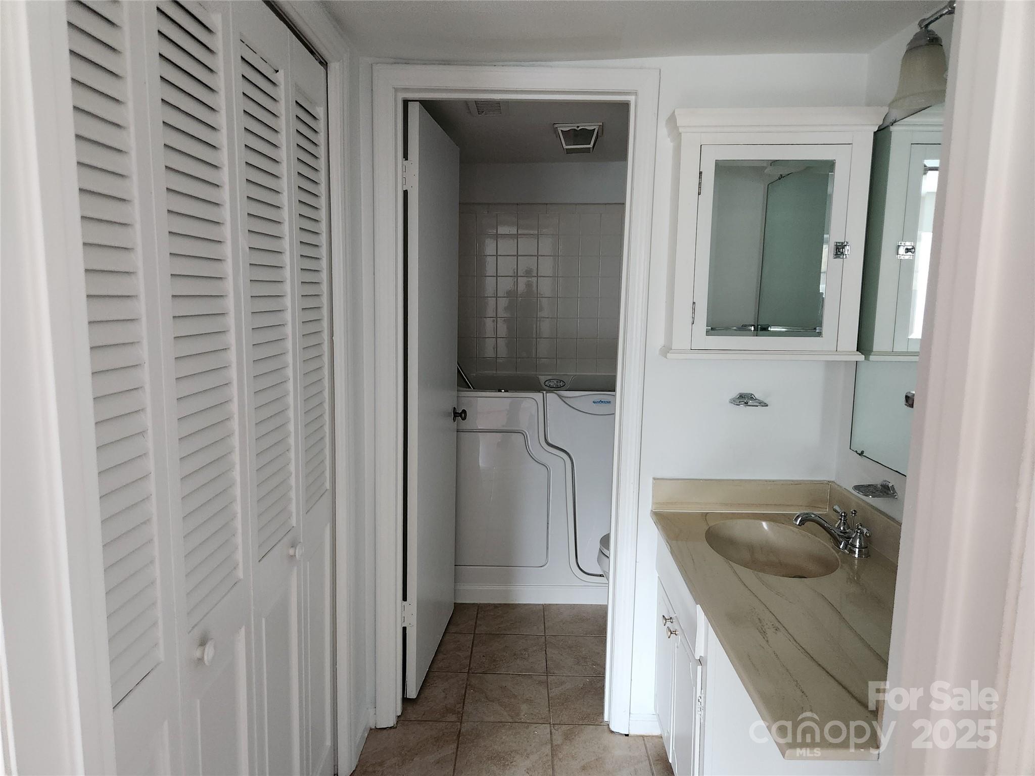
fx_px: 688
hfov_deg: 73.9
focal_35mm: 23
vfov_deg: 58.9
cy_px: 388
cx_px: 518
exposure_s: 1/120
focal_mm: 5.4
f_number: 1.8
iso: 640
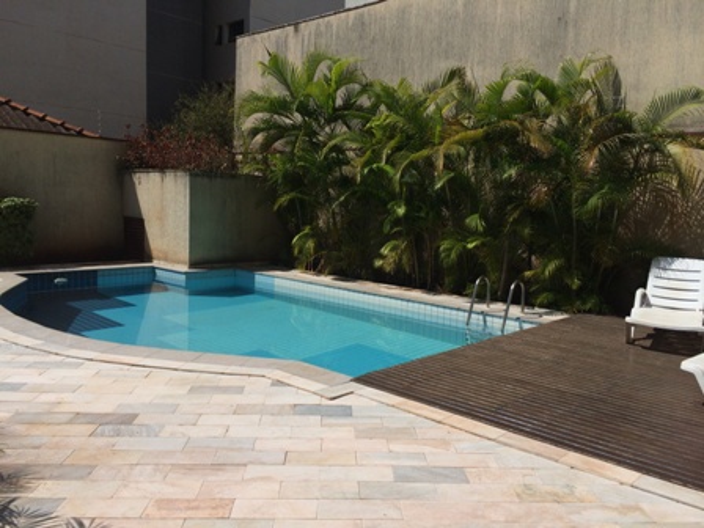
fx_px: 610
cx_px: 352
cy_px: 264
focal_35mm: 30
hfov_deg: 60.0
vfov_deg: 46.8
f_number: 2.2
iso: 32
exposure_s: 1/3731
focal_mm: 4.12
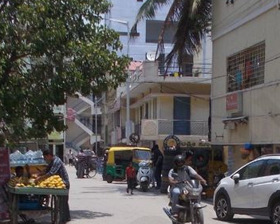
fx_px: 746
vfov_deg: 16.8
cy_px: 210
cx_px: 206
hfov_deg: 21.1
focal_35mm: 90
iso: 80
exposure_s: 1/160
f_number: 8.6
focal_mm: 5.3
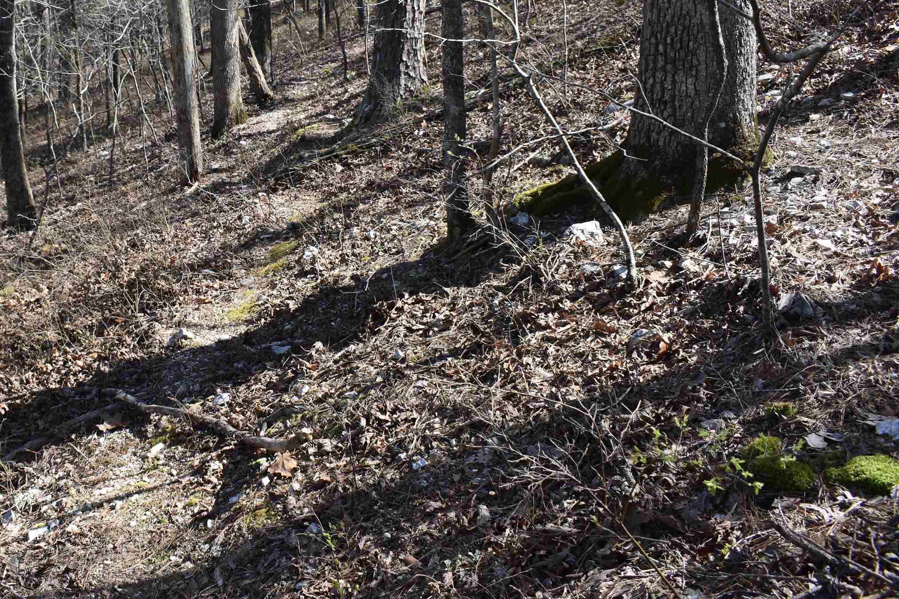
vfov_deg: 32.3
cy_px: 180
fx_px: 1024
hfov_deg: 46.2
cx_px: 256
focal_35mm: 41
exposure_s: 1/250
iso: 200
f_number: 6.3
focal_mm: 18
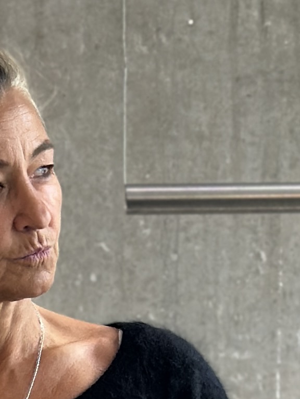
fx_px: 2912
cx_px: 46
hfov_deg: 5.9
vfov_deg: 7.5
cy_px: 880
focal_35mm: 252
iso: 125
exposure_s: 1/125
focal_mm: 6.86
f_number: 1.78
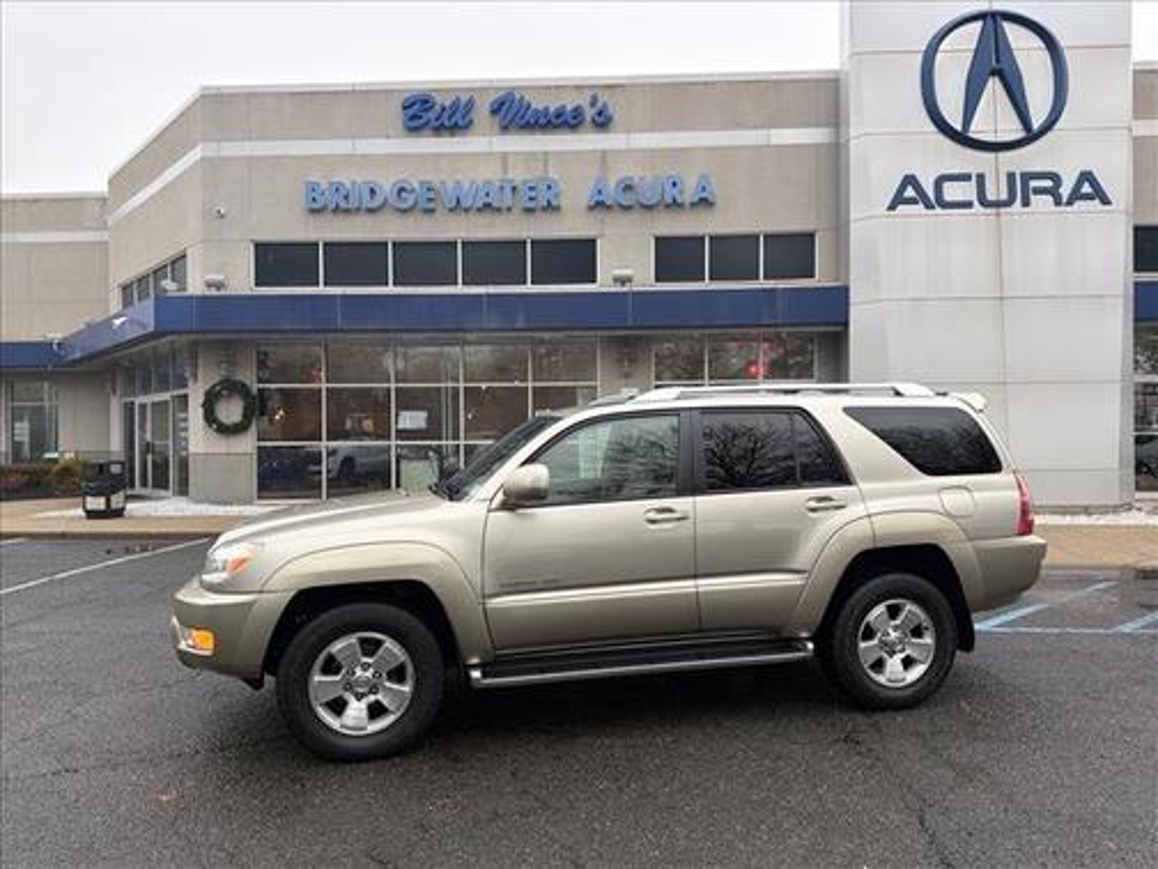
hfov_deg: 71.6
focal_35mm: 24
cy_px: 434
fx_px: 803
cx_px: 579
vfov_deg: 56.8
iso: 100
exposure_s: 1/391
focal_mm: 6.76
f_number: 1.78
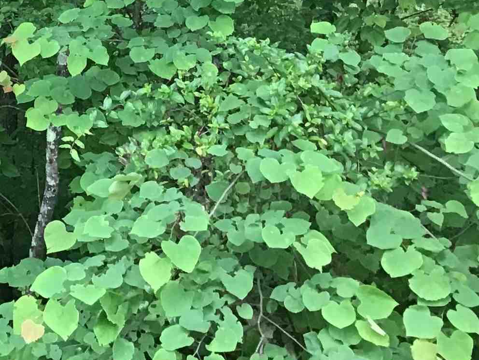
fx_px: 1328
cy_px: -183
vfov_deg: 14.4
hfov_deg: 18.6
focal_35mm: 96
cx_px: -193
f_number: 2.4
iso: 40
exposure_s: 1/30
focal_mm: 3.3
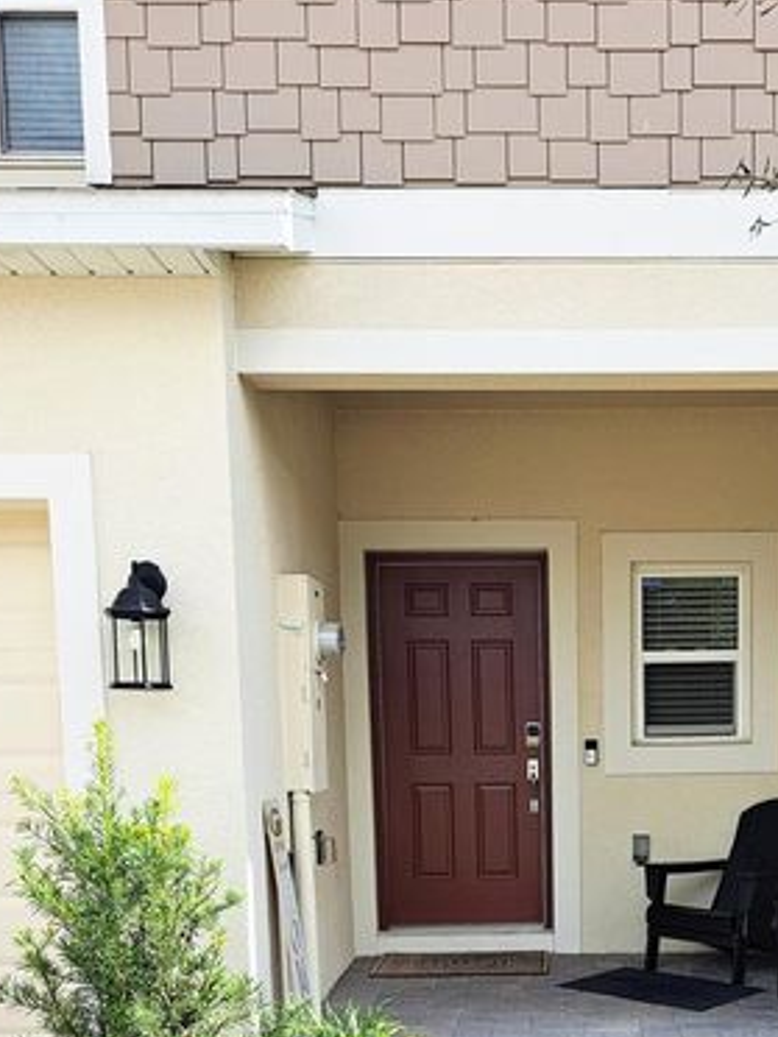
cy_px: 893
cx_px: 611
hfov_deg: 32.8
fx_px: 1289
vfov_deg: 41.1
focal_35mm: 43
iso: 50
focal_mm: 5.23
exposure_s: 1/667
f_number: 1.8
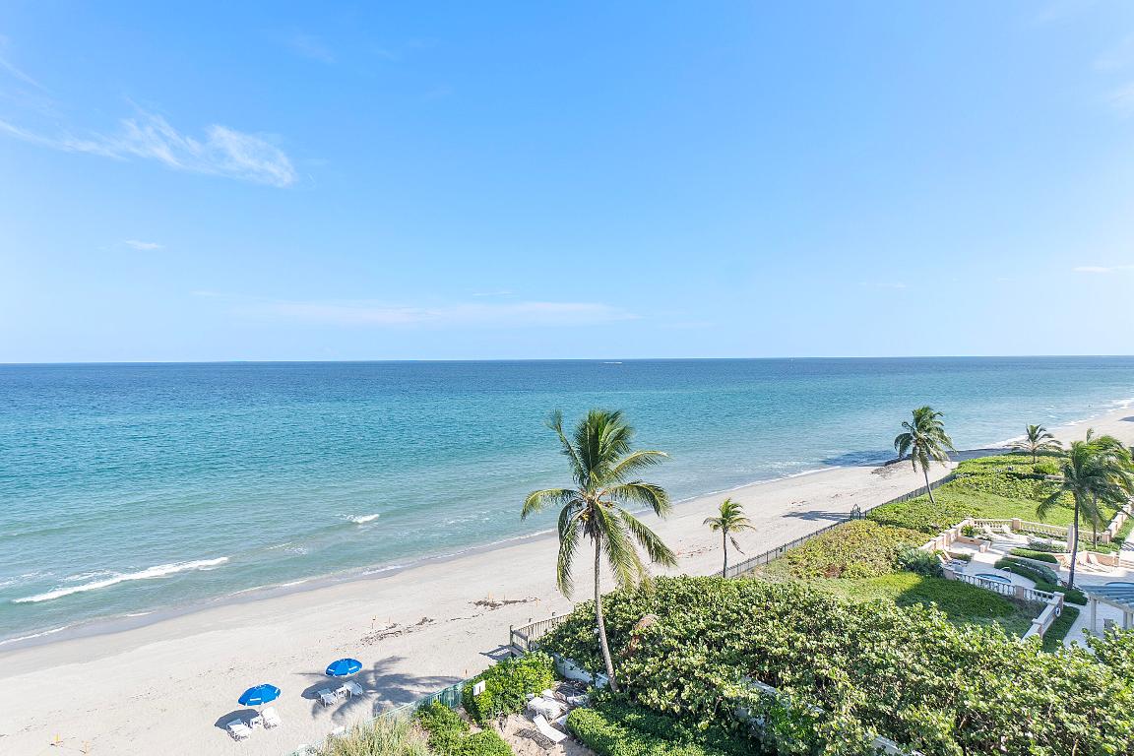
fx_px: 567
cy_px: 378
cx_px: 567
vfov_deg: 67.4
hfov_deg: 90.0
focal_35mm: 18
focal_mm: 12
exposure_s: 1/1000
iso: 200
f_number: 9
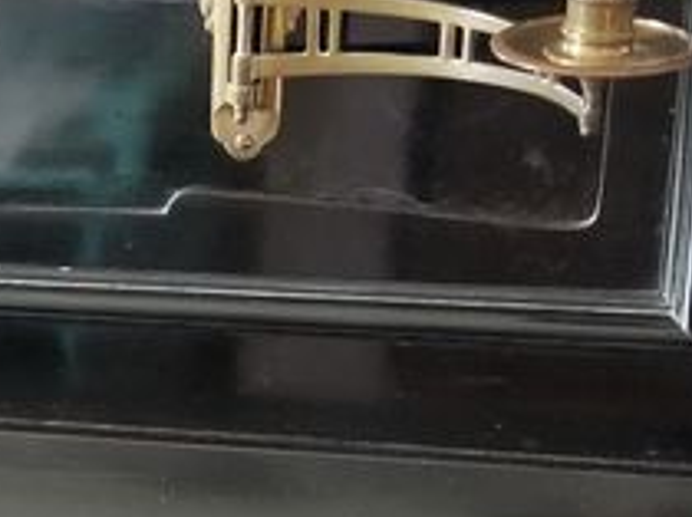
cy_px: 632
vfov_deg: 11.7
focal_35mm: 124
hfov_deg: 14.9
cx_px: -303
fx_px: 2476
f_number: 1.7
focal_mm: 4.25
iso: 200
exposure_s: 1/17
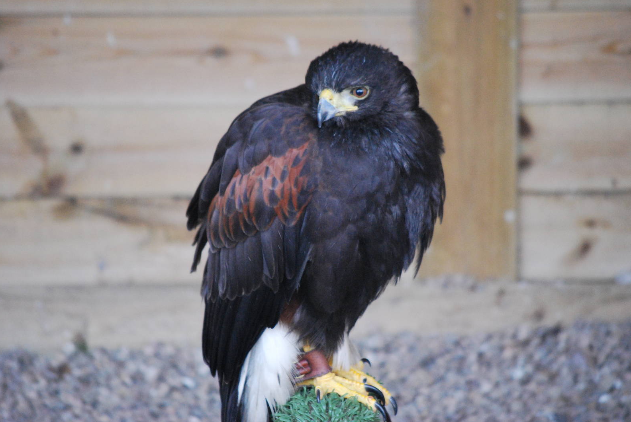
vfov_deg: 4.5
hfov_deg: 6.8
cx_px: 314
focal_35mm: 303
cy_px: 210
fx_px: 5317
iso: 1600
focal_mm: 200
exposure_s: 1/40
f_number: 5.6
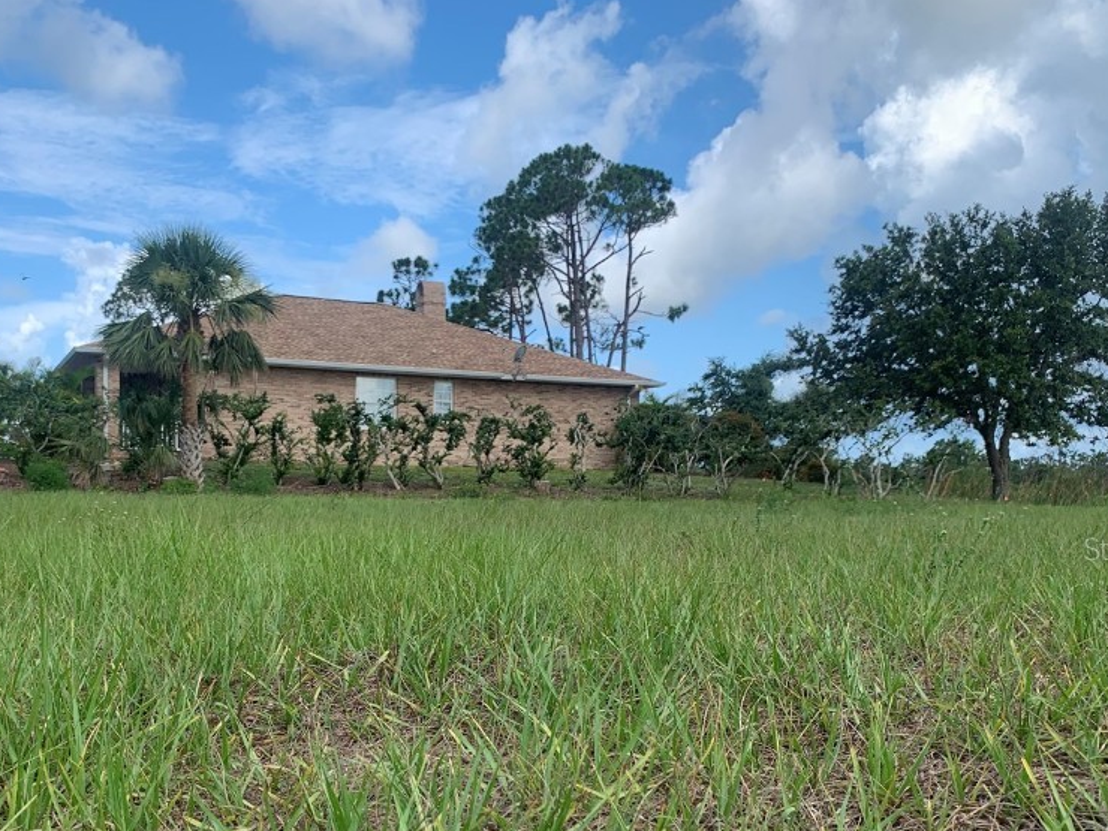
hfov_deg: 51.1
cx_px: 458
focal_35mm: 36
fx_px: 1152
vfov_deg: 39.2
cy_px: 548
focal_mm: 4.25
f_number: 1.8
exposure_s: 1/1427
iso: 25
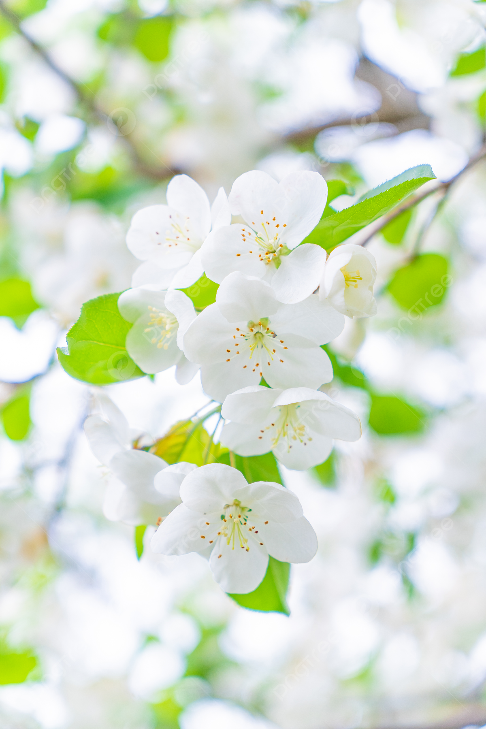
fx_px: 1417
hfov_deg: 19.5
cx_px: 243
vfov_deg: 28.8
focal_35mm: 70
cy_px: 364
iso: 320
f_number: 4
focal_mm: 70
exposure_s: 1/125
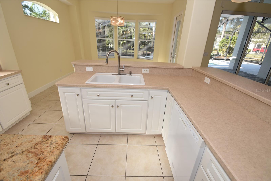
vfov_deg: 77.3
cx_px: 136
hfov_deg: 100.4
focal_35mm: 15
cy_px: 90
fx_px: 113
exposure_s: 1/125
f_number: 5.6
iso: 140
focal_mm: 10
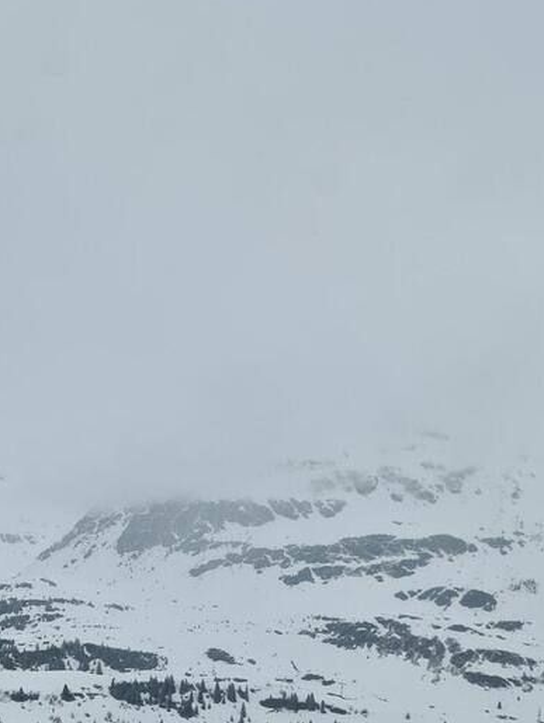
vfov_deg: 36.0
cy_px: 639
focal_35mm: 50
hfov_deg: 28.2
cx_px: 67
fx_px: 1046
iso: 50
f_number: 1.8
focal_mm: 7
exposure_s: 1/2416
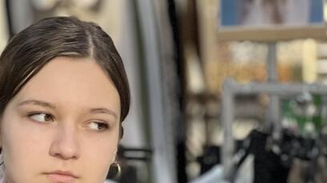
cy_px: 416
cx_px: 61
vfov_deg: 4.4
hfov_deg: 7.9
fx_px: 2366
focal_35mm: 273
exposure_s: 1/50
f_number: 2.8
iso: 160
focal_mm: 9
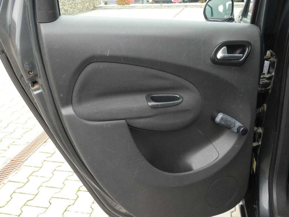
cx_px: 144
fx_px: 301
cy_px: 108
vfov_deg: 39.7
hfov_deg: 51.4
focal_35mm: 36
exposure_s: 1/80
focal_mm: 6.5
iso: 320
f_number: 5.6
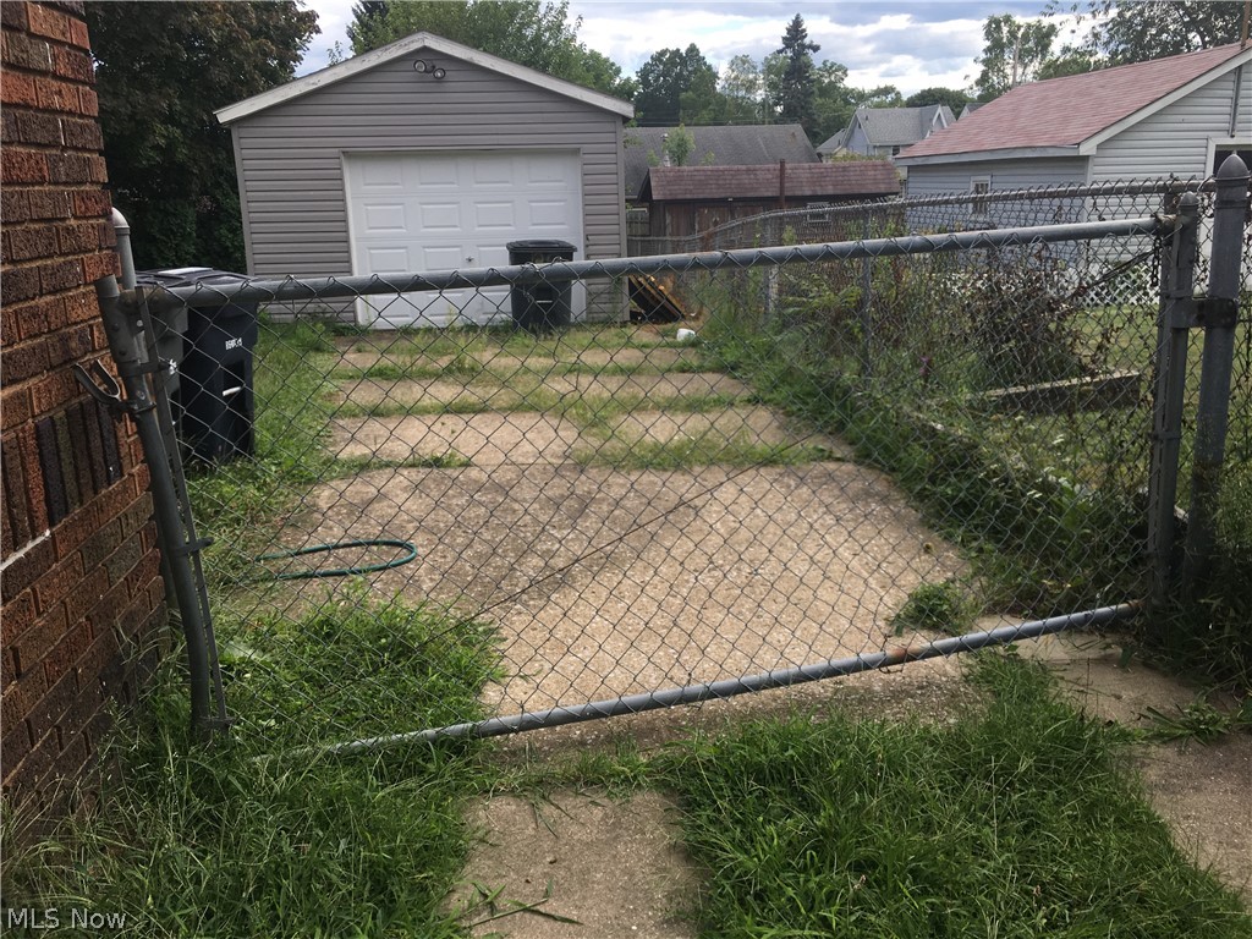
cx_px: 626
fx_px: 1049
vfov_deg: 48.2
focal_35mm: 29
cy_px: 470
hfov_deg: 61.7
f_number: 2.2
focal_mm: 4.15
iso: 25
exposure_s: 1/754
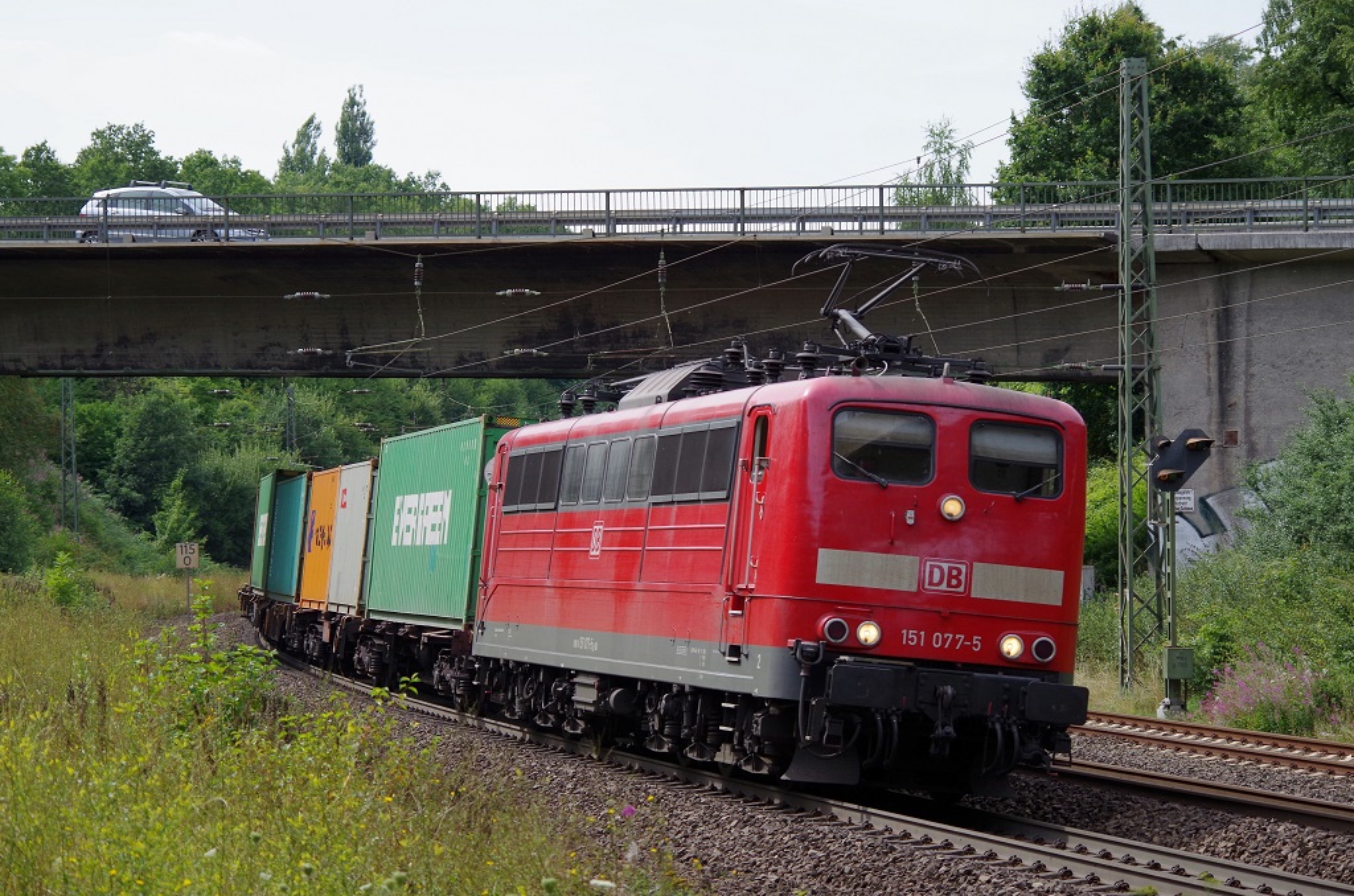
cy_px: 448
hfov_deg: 17.5
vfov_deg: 11.7
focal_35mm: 117
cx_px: 677
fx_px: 4391
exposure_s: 1/1000
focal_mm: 77.5
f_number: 5.6
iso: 400
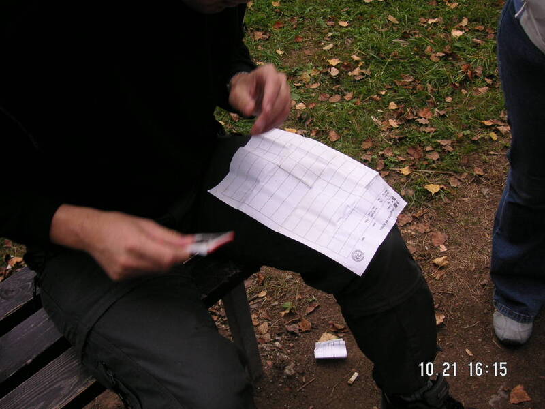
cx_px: 272
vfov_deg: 38.7
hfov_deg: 50.1
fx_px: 583
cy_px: 204
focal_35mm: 37
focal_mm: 6.1
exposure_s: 1/90
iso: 50
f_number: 2.8
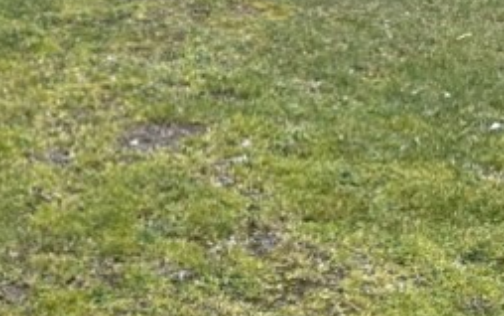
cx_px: -44
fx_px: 1099
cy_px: 584
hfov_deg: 24.2
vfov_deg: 14.3
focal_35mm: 80
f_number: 1.78
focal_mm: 6.86
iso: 80
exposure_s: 1/121
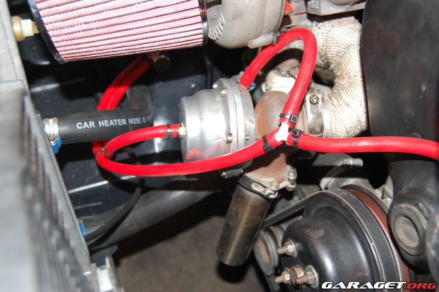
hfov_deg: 49.6
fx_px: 475
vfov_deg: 34.2
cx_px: 220
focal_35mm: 39
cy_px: 146
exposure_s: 1/60
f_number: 4
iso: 400
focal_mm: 26
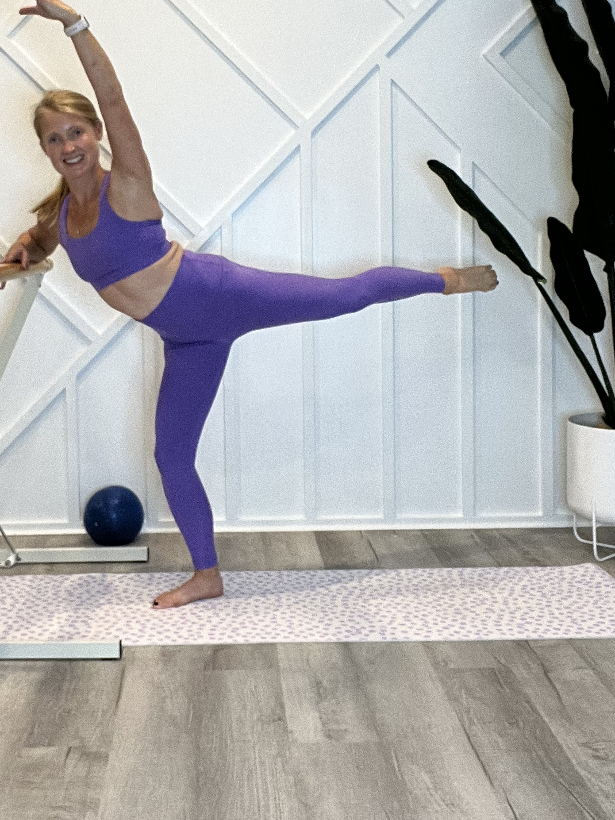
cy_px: 310
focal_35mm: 50
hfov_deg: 29.0
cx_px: 215
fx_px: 1184
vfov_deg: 38.0
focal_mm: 2.71
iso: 125
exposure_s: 1/60
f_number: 2.2
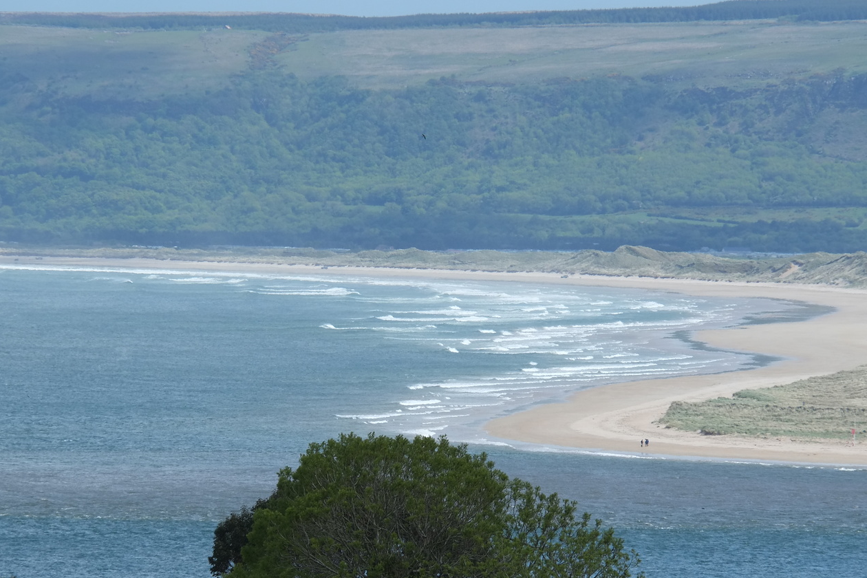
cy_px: 334
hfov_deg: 4.7
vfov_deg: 3.1
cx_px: 460
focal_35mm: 438
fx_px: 10548
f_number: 11
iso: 400
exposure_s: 1/420
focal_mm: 230
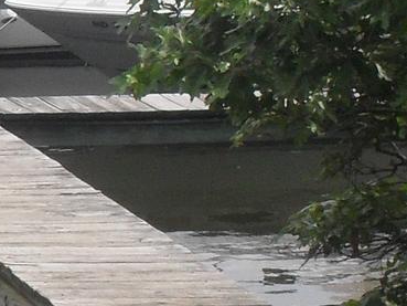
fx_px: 3717
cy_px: 218
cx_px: -556
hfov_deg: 6.0
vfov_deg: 4.7
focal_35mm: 316
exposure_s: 1/125
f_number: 10.9
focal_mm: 10.1
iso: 100
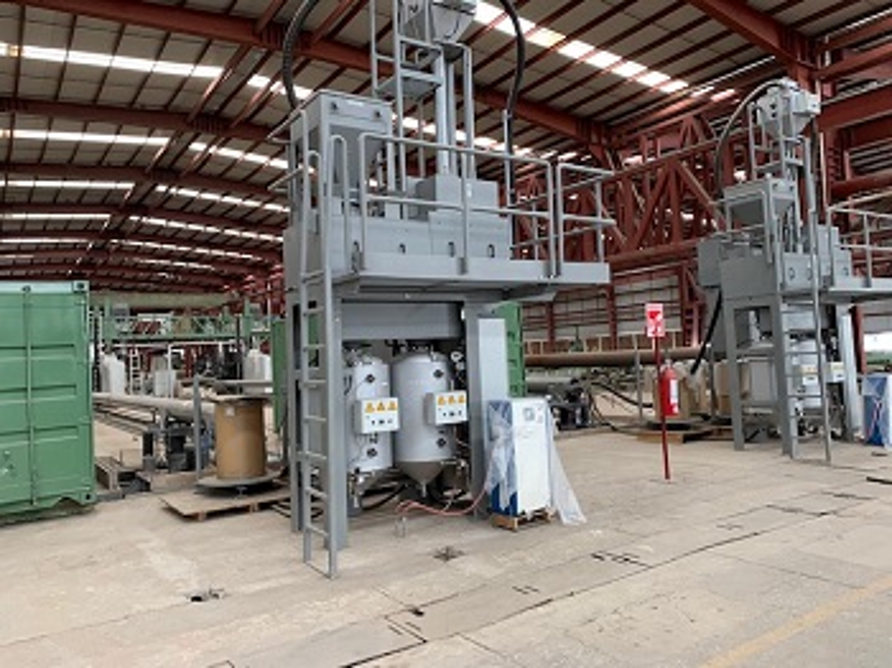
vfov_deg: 53.0
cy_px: 334
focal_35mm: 26
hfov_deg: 67.3
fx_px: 670
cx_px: 446
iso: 100
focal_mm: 4.25
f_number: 1.8
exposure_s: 1/90
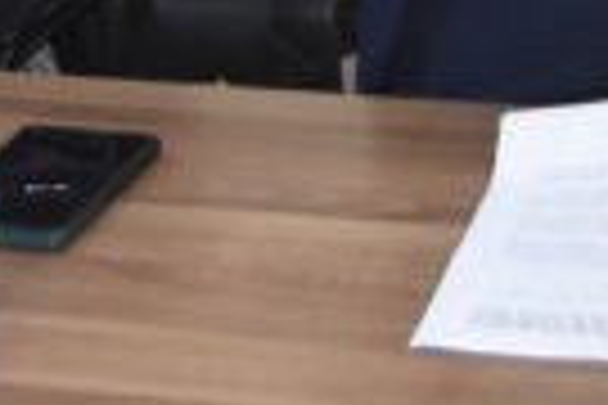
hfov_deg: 8.3
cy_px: -724
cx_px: 266
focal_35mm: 247
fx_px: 4168
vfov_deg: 5.3
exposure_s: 1/80
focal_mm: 29
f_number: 4.5
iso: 800
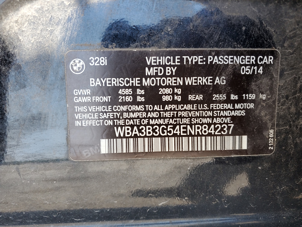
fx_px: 227
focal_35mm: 26
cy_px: 114
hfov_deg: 67.3
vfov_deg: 53.1
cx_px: 151
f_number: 1.5
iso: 50
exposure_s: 1/303
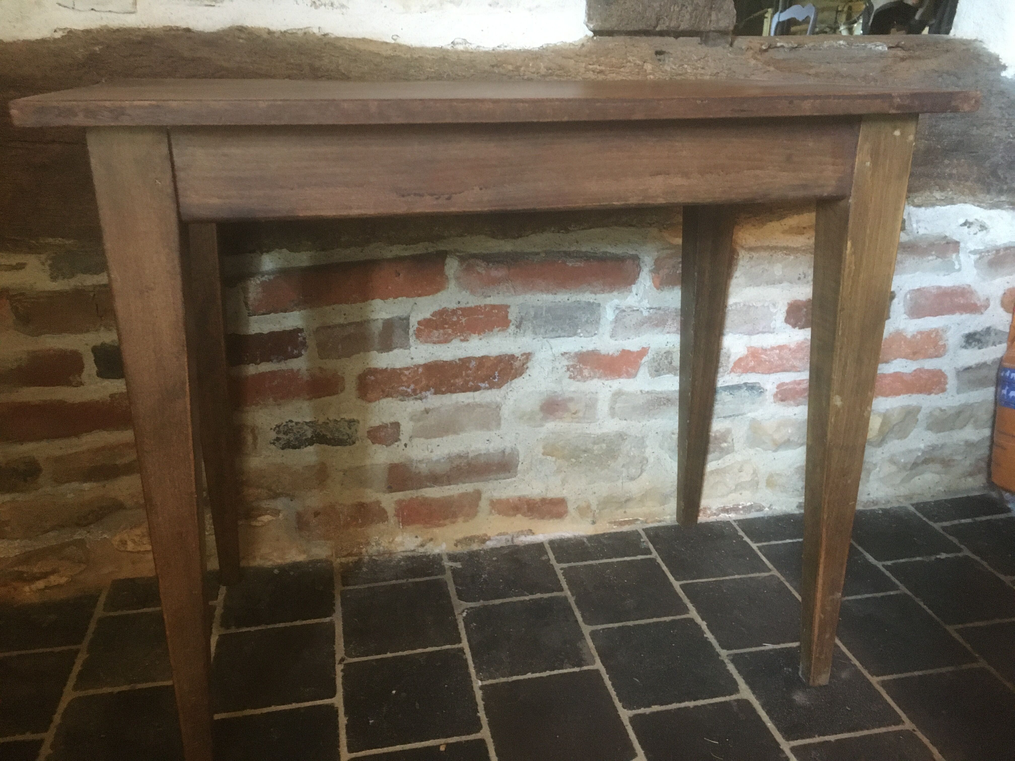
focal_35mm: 29
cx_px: 508
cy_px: 380
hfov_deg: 61.7
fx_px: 850
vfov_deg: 48.2
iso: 250
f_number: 2.2
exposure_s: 1/17
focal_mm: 4.15
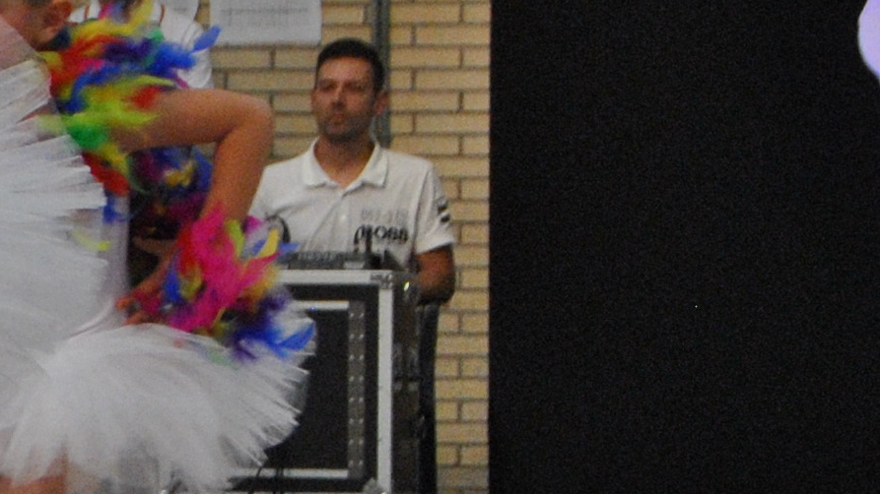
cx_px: -842
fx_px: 8755
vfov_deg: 3.2
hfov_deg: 5.6
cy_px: 234
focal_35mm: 375
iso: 800
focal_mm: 55
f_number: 7.1
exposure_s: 1/200
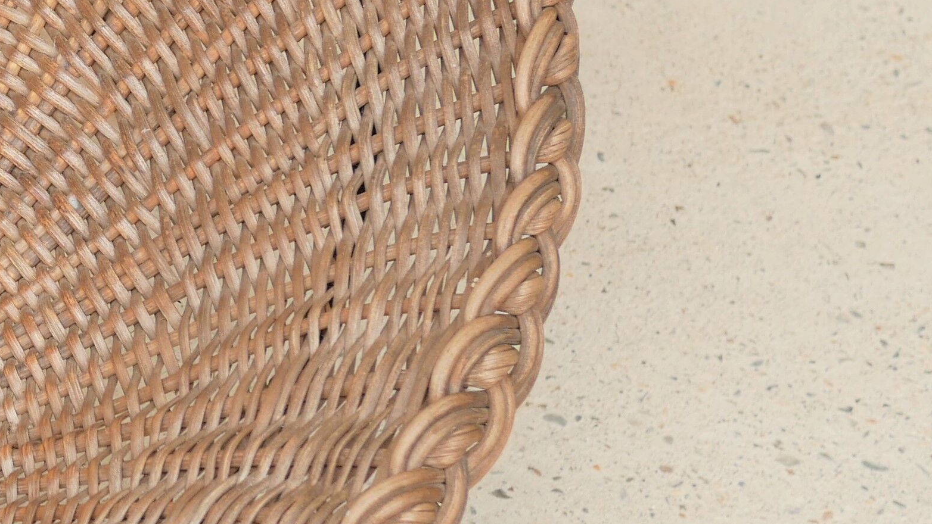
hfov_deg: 15.8
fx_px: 3163
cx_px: -327
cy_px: 57
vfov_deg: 9.4
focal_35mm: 128
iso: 200
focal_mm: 20
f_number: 3.5
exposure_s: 1/400
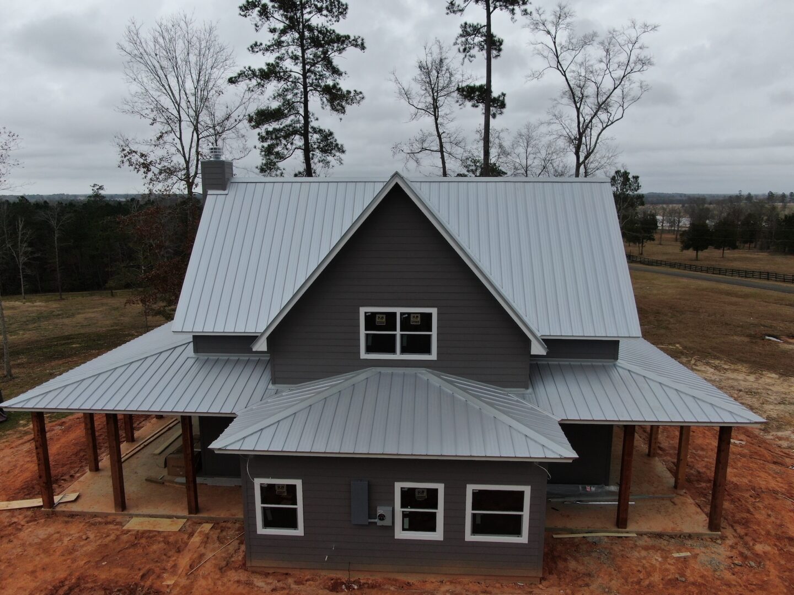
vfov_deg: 56.8
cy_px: 298
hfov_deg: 71.6
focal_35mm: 24
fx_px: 550
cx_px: 397
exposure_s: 1/640
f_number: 2.8
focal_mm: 4.39
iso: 110
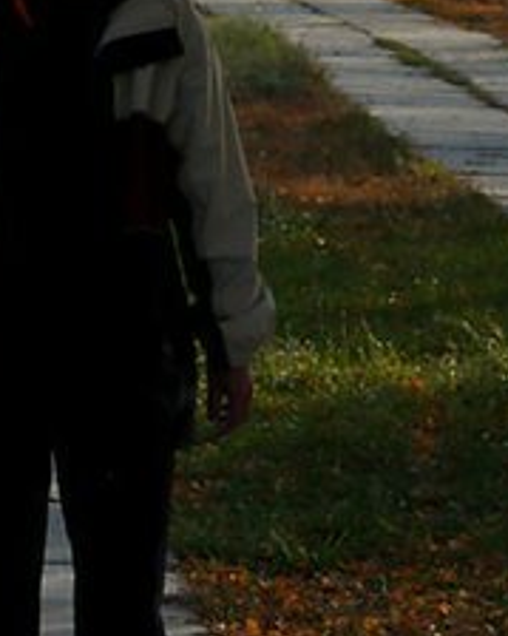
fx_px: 8482
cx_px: -43
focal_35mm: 451
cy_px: 72
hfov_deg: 3.4
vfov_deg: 4.3
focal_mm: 70
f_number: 5.6
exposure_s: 1/500
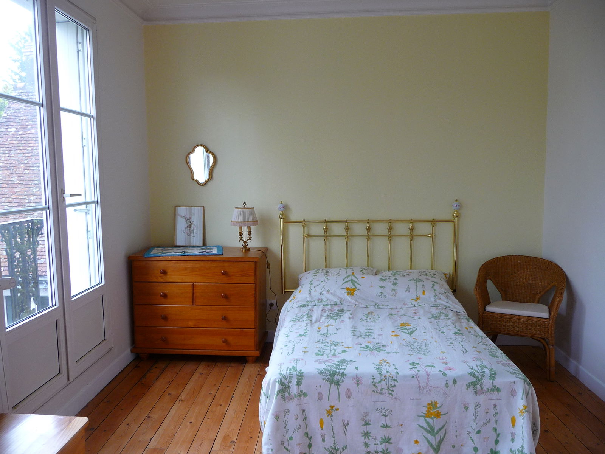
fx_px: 489
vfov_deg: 49.7
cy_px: 227
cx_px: 302
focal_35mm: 28
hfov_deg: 63.4
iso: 100
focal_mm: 4.7
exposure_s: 1/30
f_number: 3.3
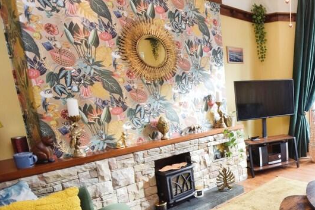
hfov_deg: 52.8
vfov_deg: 44.4
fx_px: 254
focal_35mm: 29
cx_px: 303
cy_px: 137
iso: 560
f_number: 4
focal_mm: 10
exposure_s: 1/60
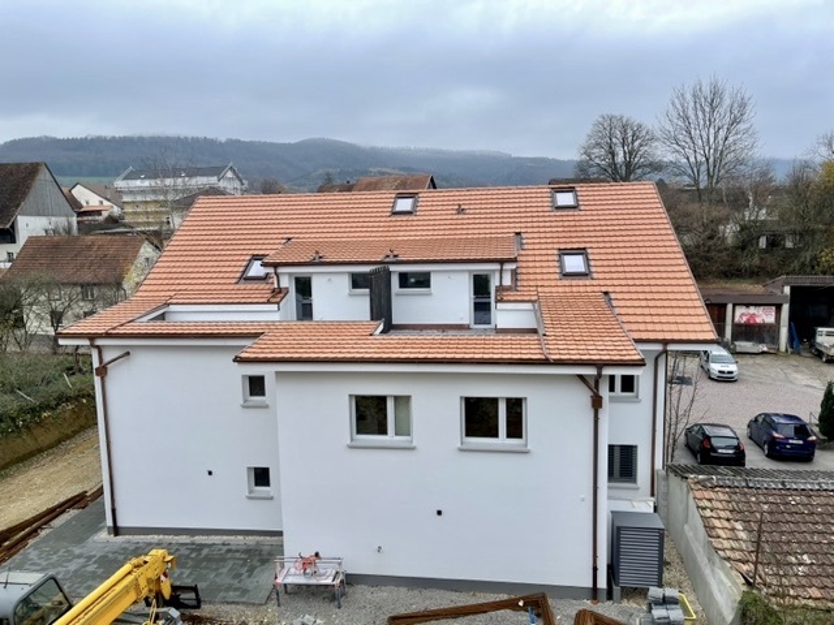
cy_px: 312
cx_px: 417
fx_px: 626
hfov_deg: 67.3
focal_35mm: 26
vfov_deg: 53.1
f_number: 1.6
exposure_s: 1/813
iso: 32
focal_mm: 5.1
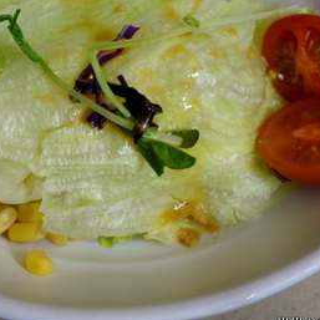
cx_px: 112
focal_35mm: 76
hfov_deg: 22.7
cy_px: 84
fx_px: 795
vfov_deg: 22.6
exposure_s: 1/60
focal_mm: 24
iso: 400
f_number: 4.5
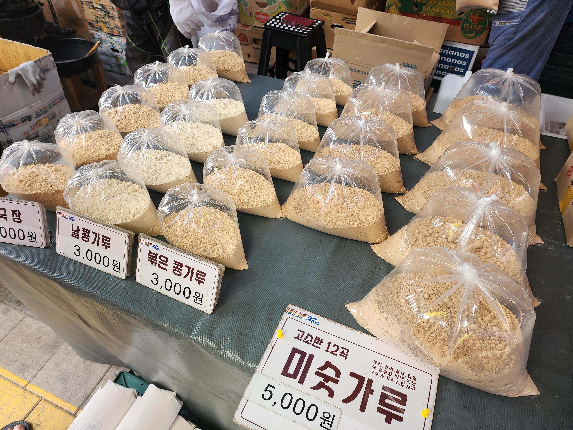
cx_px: 286
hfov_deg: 73.9
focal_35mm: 23
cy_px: 215
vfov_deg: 58.9
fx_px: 381
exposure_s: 1/180
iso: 64
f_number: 1.8
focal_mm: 6.4
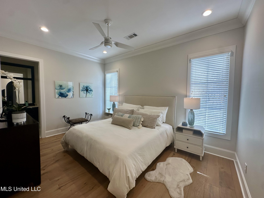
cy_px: 99
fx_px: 107
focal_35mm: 14
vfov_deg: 85.7
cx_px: 132
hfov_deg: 102.1
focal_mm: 2.22
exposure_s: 1/120
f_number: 2.2
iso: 80
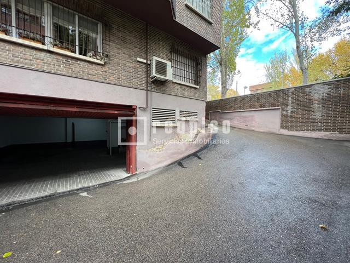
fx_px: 131
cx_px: 175
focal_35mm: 13
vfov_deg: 89.9
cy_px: 132
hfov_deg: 106.2
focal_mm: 1.57
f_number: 1.8
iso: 32
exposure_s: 1/99
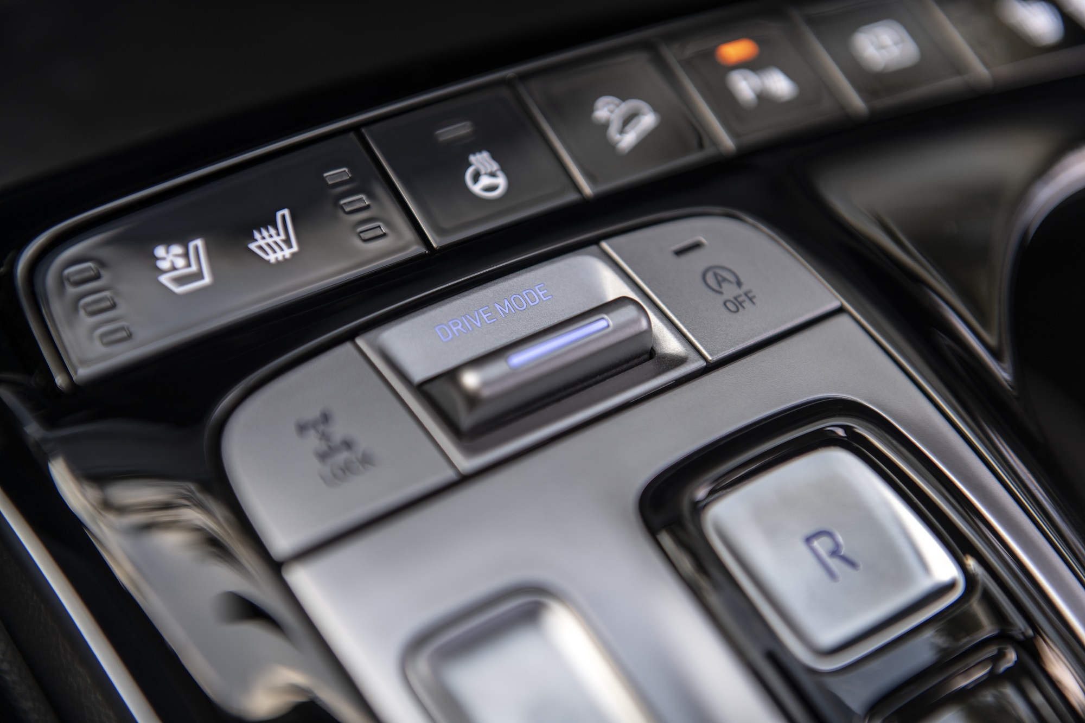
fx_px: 2109
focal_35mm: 70
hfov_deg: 28.8
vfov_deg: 19.5
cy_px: 362
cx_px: 542
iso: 64
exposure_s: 1/60
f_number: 4
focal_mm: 70
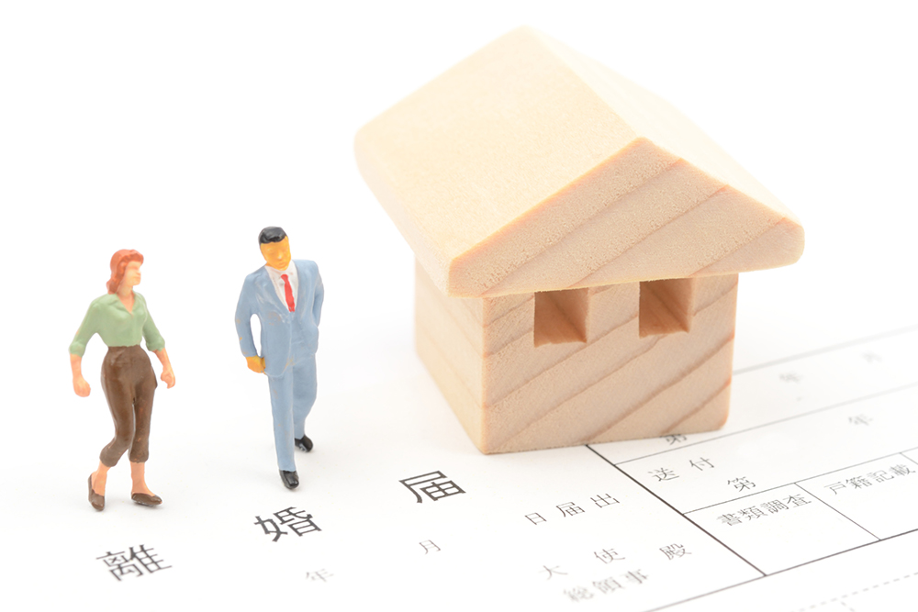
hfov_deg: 22.6
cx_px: 459
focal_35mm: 90
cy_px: 306
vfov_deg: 15.2
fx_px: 2295
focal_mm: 60
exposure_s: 1/100
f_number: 14
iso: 100
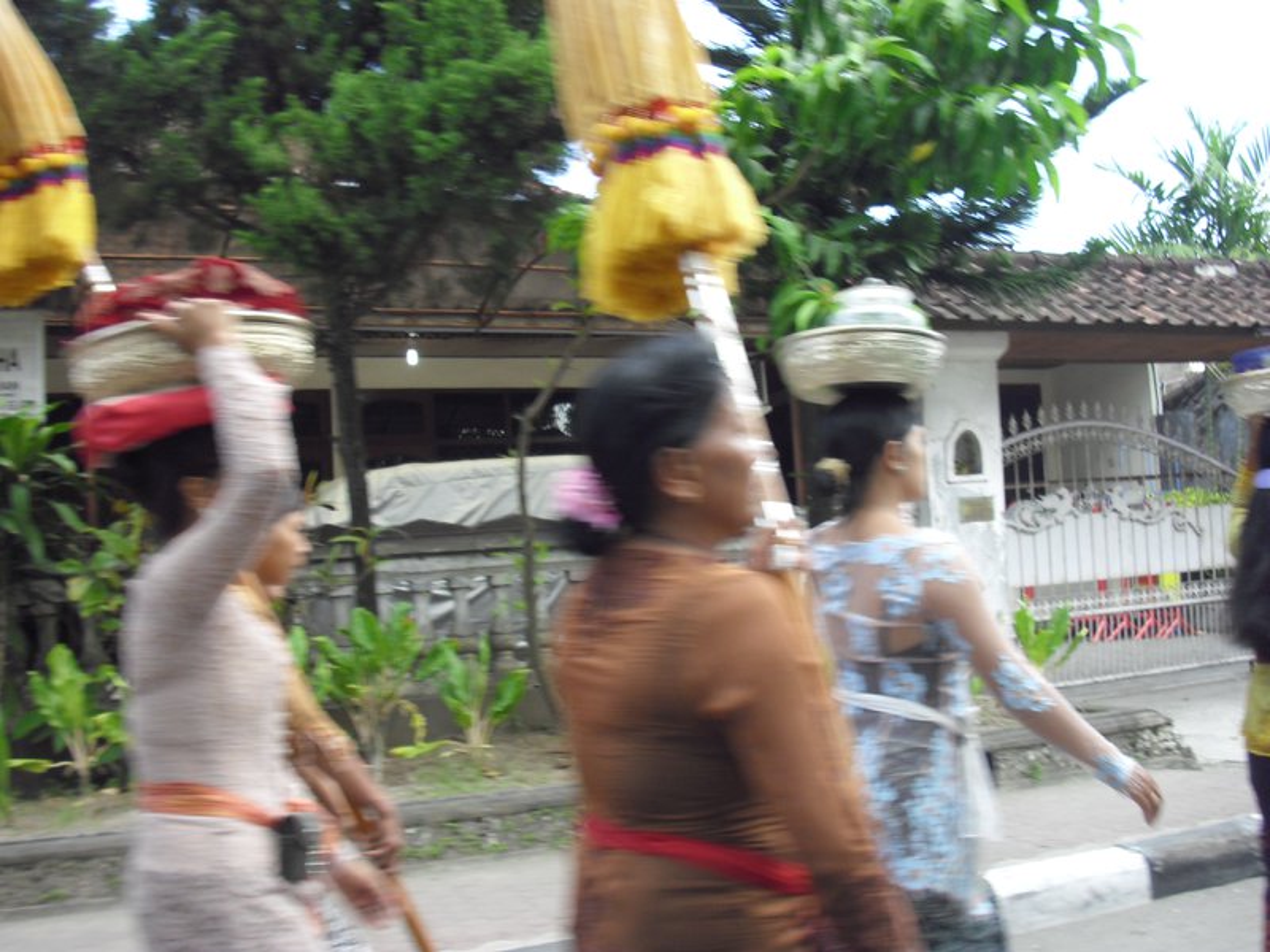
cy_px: 476
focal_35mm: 38
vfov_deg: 37.7
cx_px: 635
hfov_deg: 49.0
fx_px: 1394
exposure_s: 1/100
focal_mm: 6.2
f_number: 2.8
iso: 100
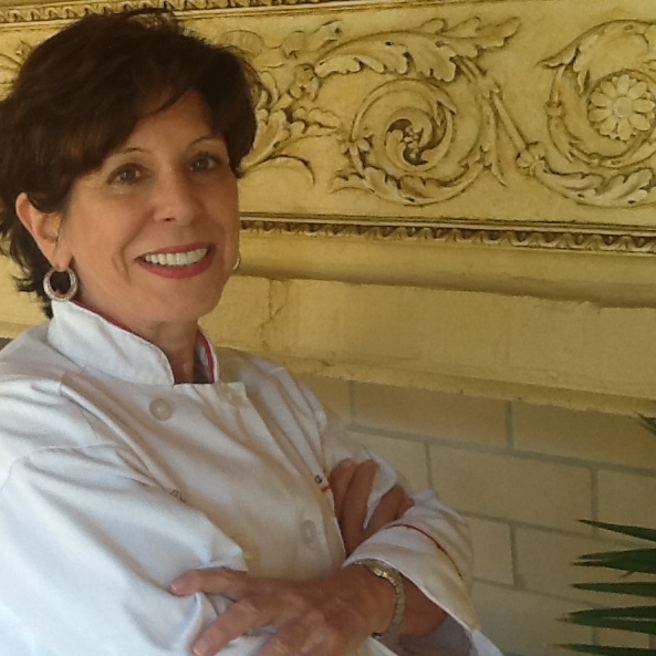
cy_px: 344
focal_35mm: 63
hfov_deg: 27.0
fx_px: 1351
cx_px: 191
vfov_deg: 27.3
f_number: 2.4
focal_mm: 2.03
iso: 40
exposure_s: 1/30
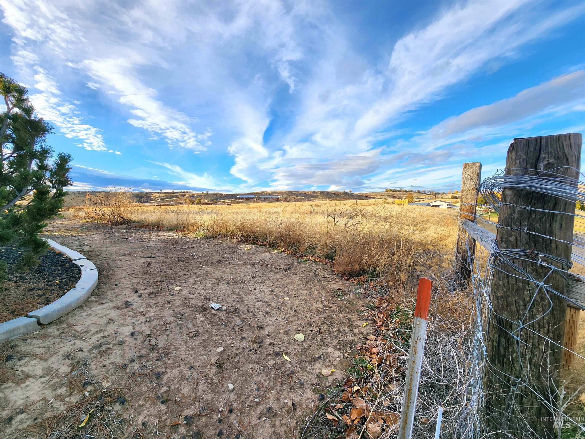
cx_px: 292
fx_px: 220
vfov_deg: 89.9
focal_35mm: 13
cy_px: 220
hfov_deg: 106.2
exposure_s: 1/1000
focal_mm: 2.2
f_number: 2.2
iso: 50
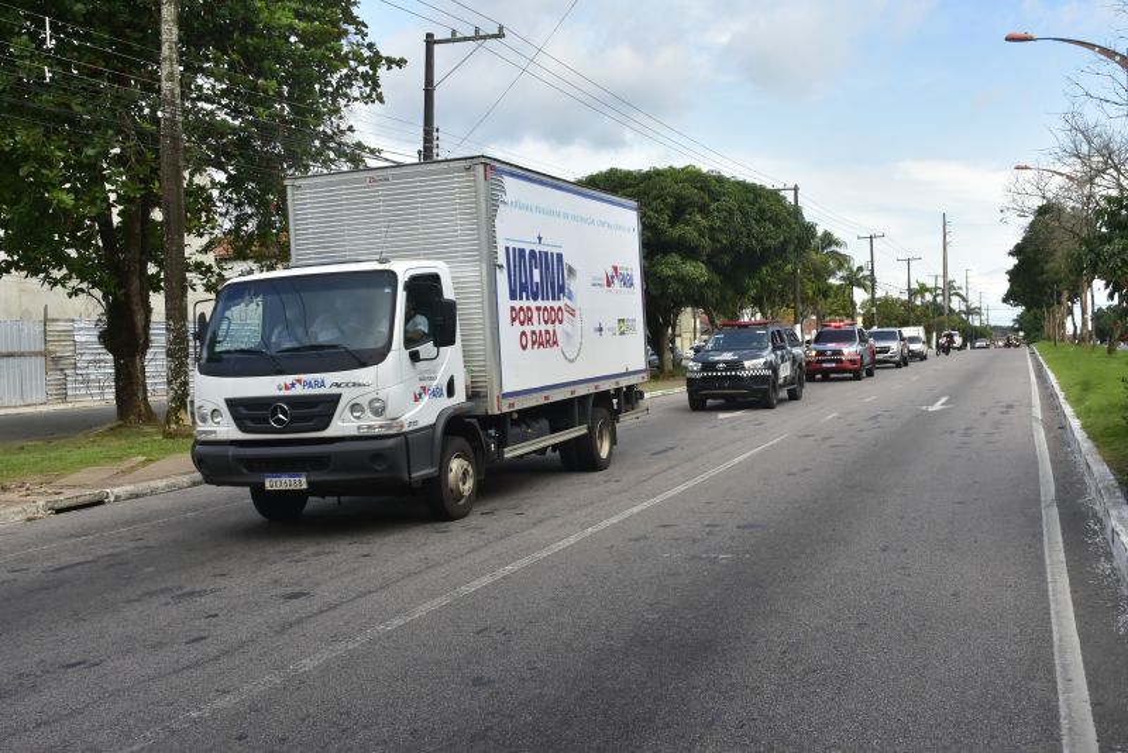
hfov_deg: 53.1
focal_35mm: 36
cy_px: 376
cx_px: 564
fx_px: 1128
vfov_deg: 36.9
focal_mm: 24
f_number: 10
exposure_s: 1/400
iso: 800
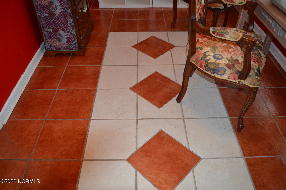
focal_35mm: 27
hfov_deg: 67.4
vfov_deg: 47.8
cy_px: 95
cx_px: 143
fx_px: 214
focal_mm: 18
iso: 450
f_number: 3.5
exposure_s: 1/60
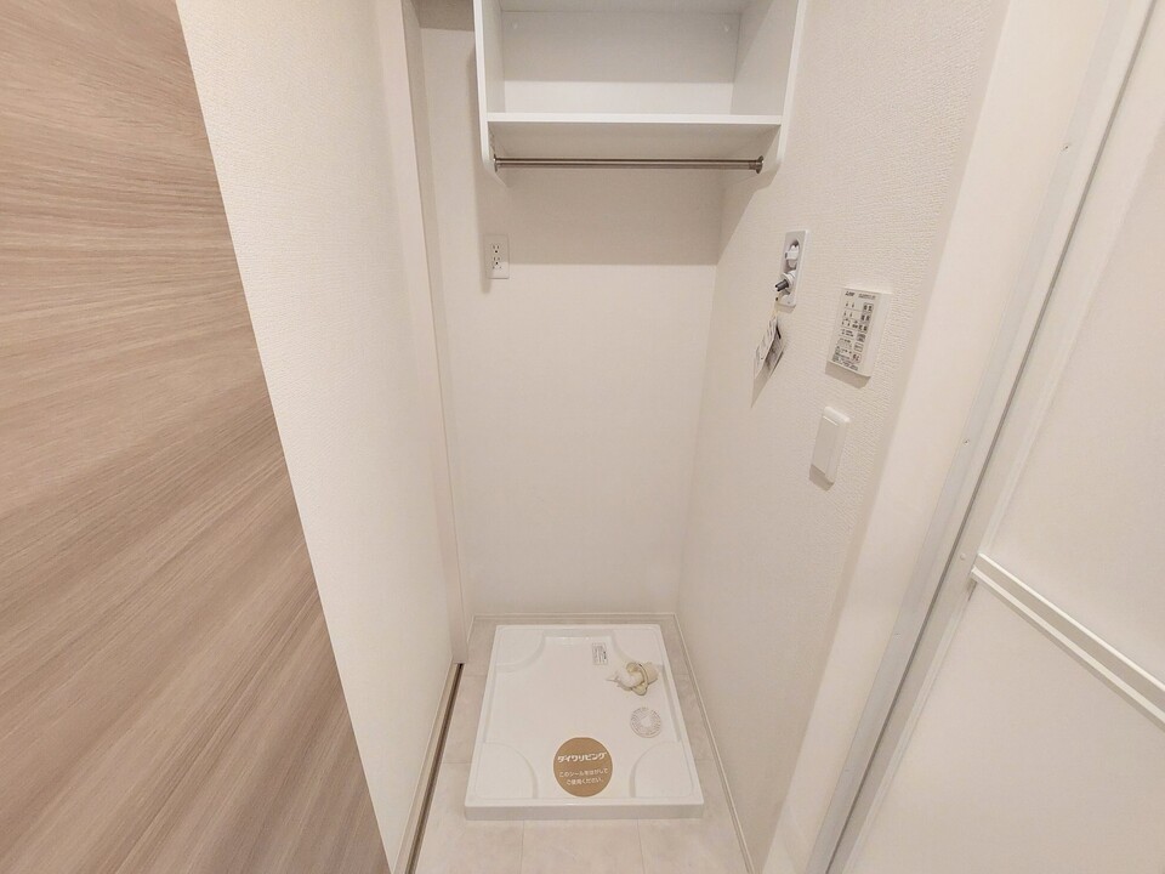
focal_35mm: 13
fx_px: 438
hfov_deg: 106.2
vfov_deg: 89.9
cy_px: 437
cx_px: 582
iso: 400
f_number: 2.2
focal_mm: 1.74
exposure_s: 1/30
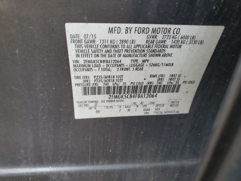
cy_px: 90
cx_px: 120
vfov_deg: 53.1
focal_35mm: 26
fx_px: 181
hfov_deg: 67.3
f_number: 1.5
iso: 71
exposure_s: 1/120
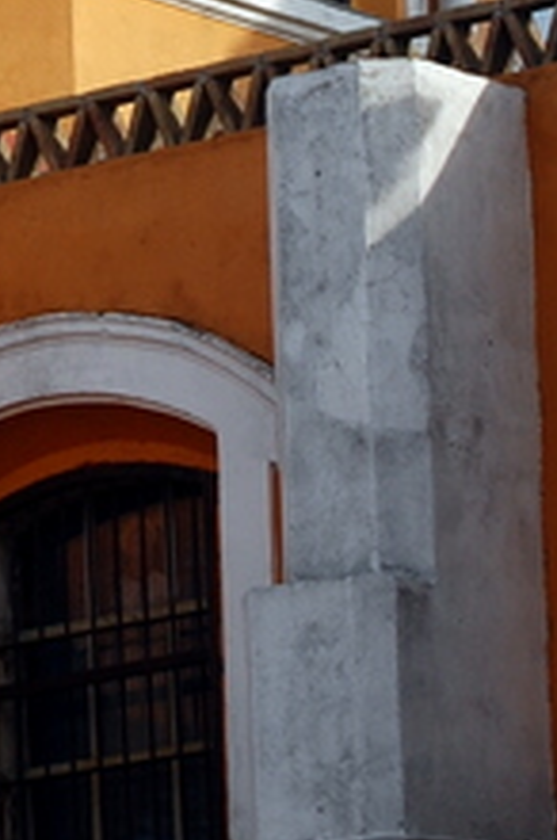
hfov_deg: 4.2
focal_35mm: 327
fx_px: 7613
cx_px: -313
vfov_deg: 6.2
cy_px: -596
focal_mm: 60
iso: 200
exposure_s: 1/640
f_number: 6.3
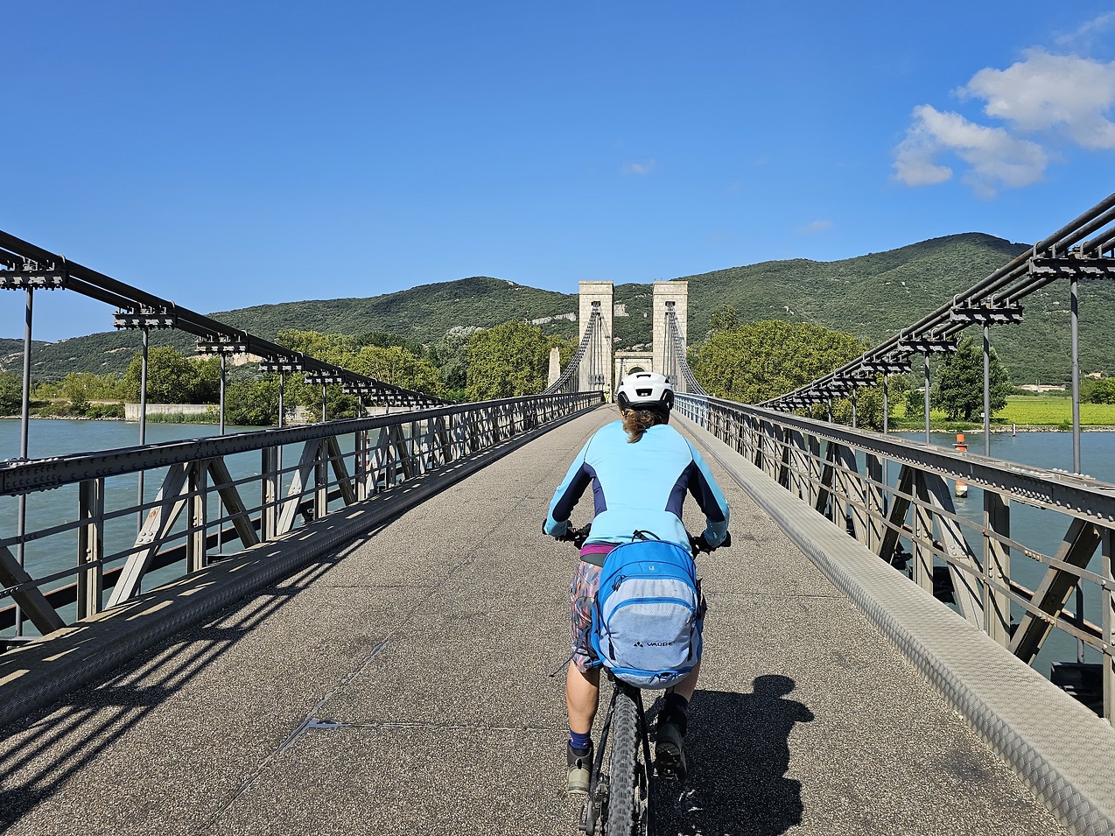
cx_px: 576
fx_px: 837
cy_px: 375
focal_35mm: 26
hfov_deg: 67.3
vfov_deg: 52.9
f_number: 1.7
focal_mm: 6.3
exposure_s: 1/1372
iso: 16
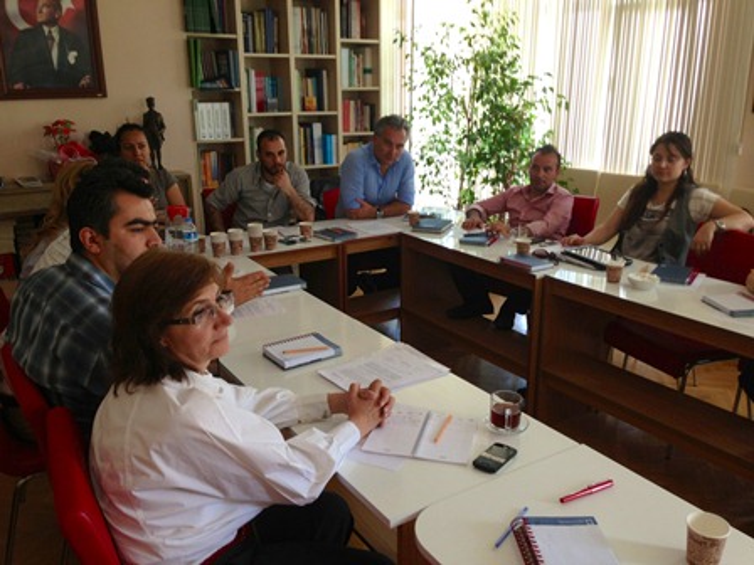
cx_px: 377
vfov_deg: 42.9
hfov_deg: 55.4
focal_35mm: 33
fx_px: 719
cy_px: 282
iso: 64
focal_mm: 4.13
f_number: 2.4
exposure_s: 1/20
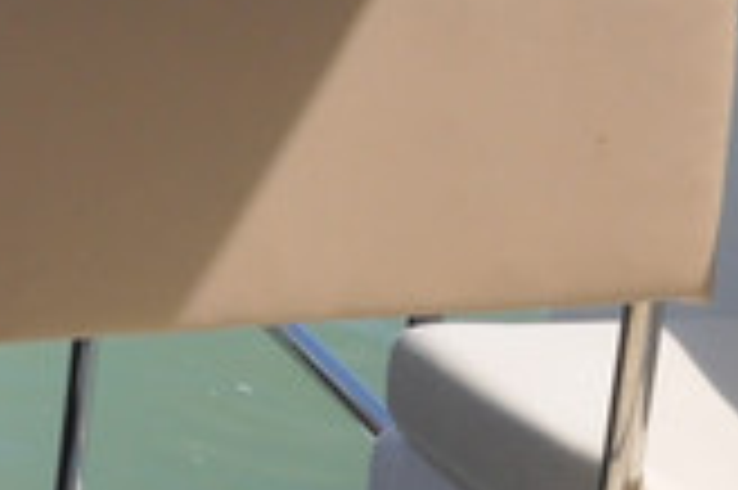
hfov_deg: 9.6
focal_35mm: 211
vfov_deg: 6.5
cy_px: 112
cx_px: 864
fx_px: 4321
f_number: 10
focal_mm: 18
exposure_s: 1/400
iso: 200
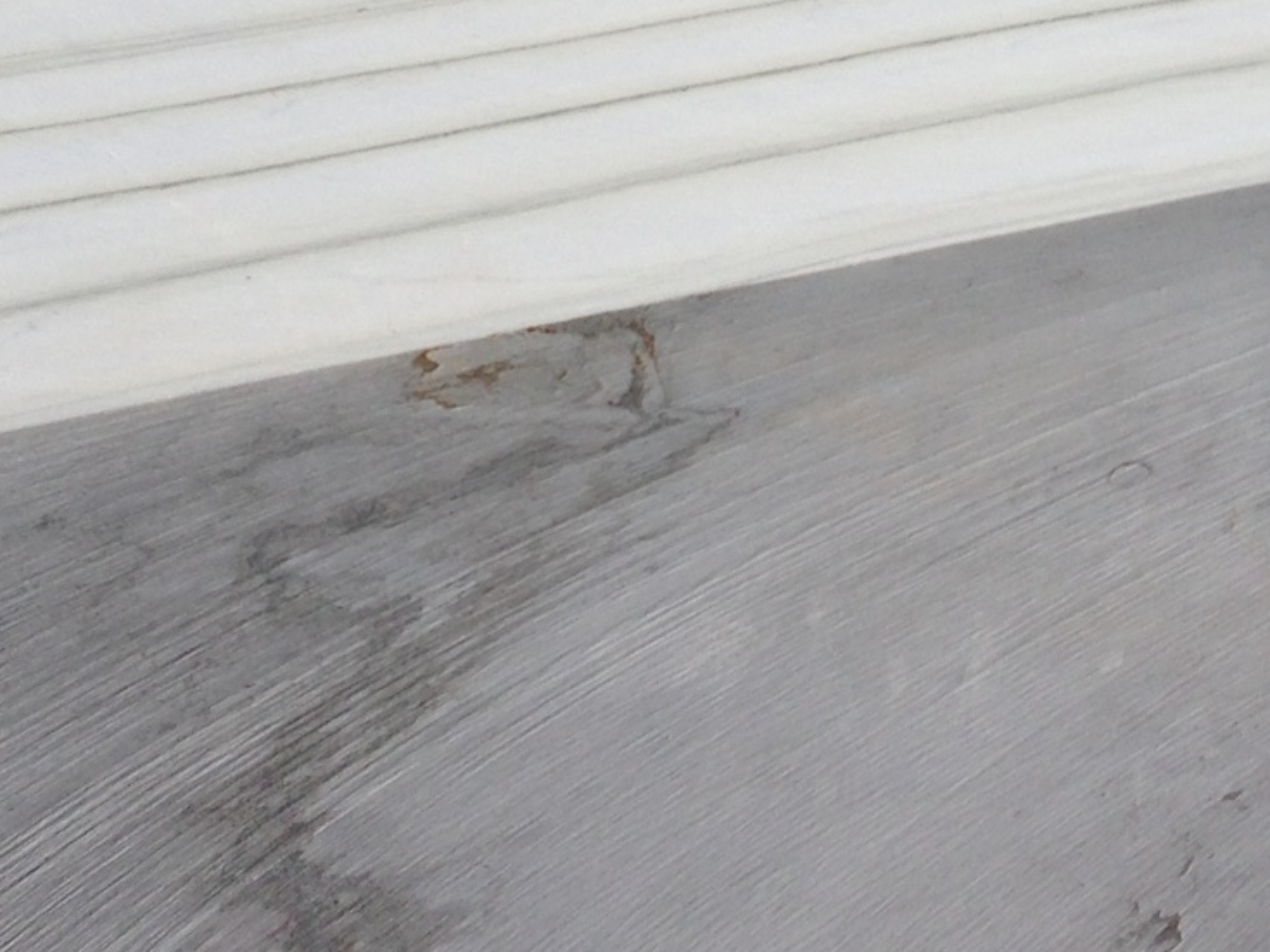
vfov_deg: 15.6
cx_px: 748
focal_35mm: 92
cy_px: -95
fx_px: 3375
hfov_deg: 21.3
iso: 50
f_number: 2.4
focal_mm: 4.13
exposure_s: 1/4184
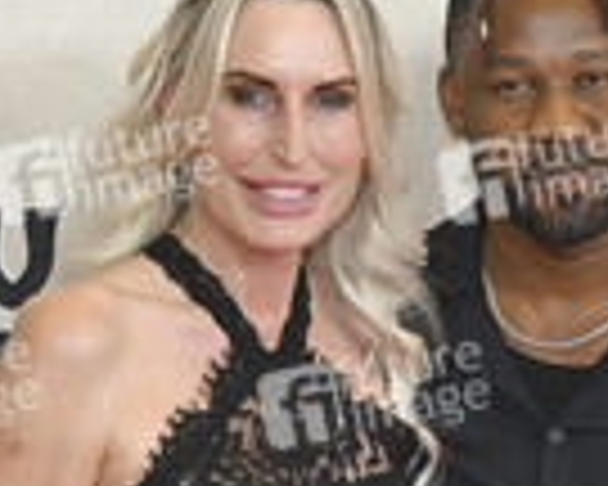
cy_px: 508
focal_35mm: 235
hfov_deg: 8.2
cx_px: 435
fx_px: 4229
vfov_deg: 6.6
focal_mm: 75
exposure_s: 1/160
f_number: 5.6
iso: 800
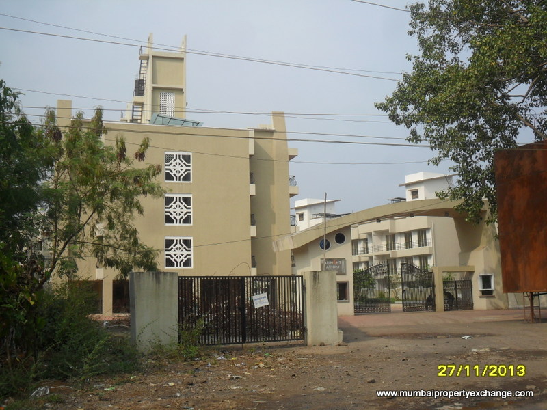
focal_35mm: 44
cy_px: 205
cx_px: 274
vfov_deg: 32.9
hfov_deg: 42.9
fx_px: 695
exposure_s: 1/750
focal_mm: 7.8
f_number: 4.5
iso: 100
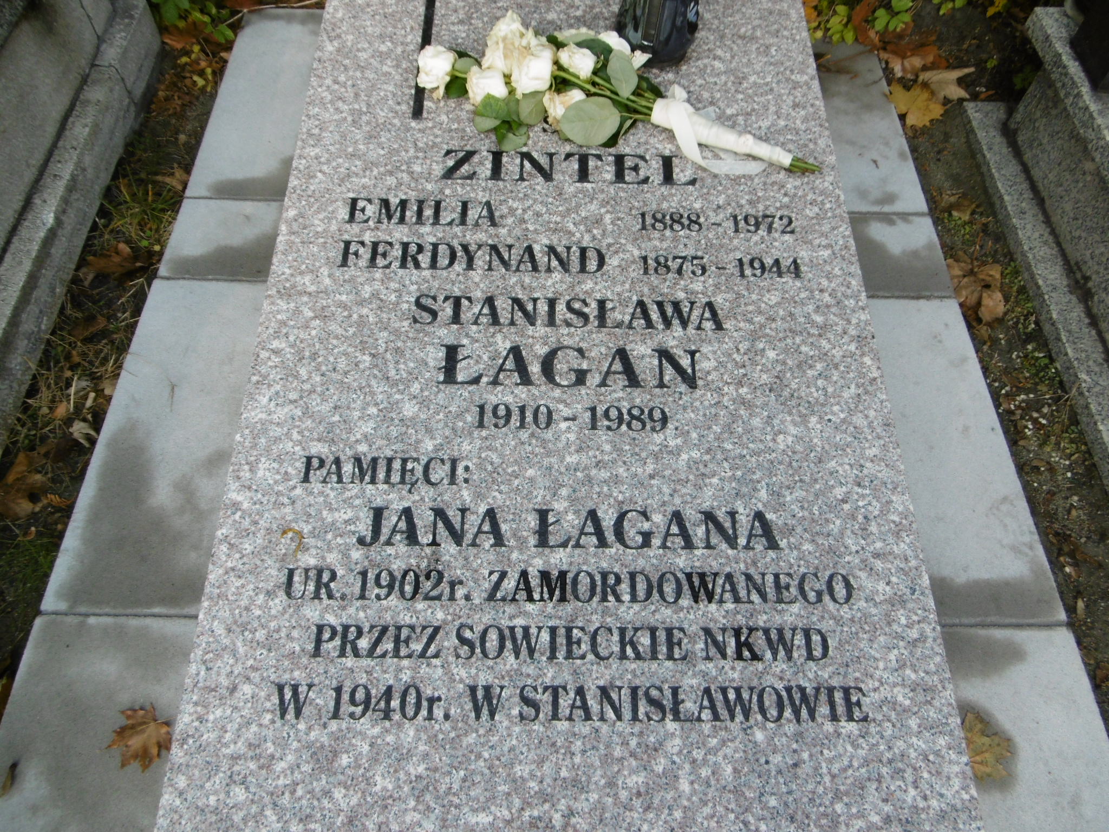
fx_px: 769
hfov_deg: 71.6
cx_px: 554
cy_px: 416
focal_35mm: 24
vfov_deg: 56.8
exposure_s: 1/250
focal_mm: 4.3
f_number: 3.1
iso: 100
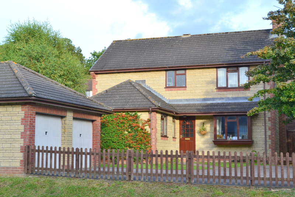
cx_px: 148
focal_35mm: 60
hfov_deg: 33.4
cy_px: 98
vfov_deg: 22.6
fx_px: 492
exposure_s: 1/160
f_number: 10
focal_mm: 40
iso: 400
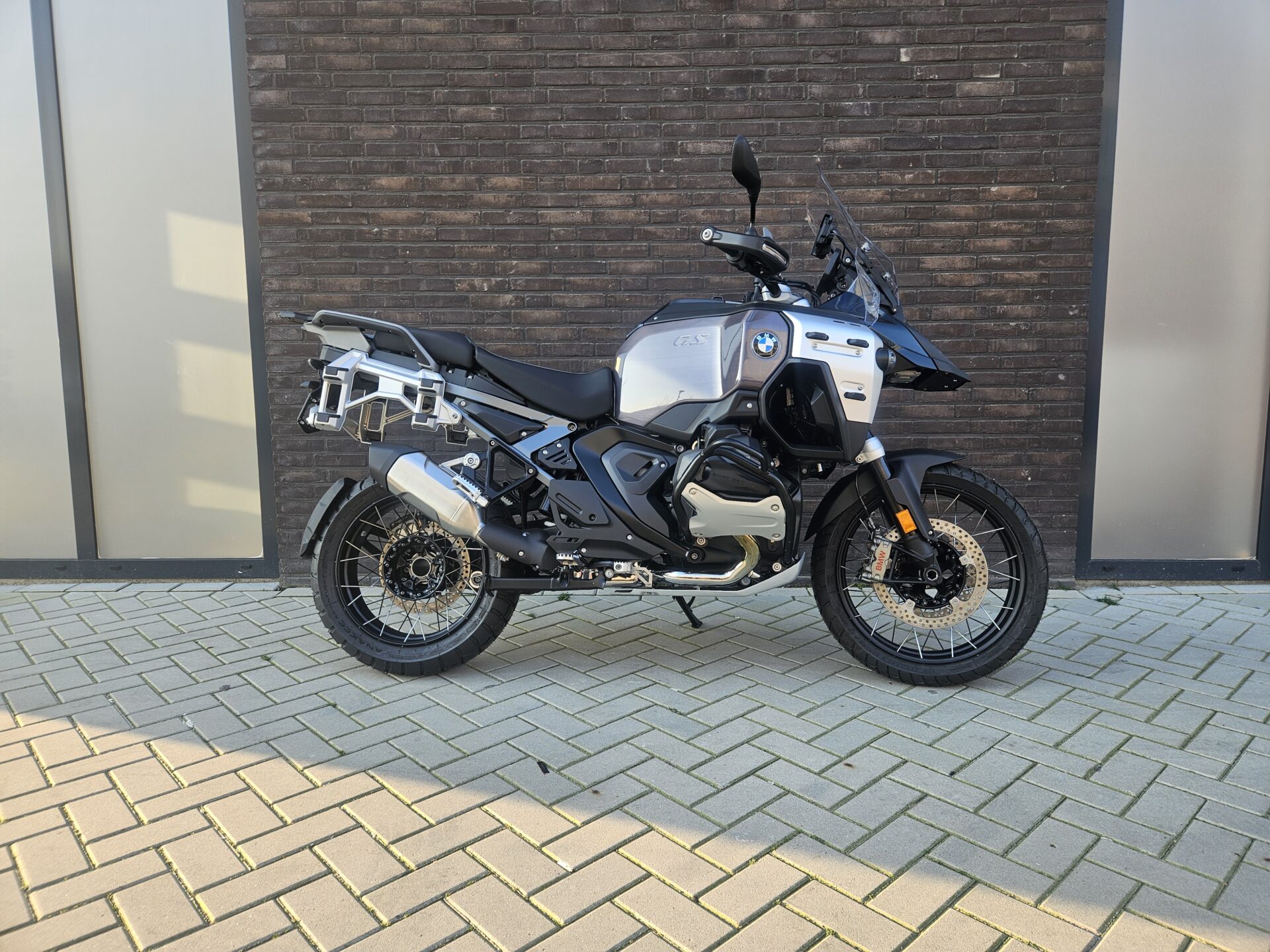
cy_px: 476
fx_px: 844
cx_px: 635
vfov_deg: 58.9
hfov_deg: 73.9
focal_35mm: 23
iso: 25
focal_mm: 5.4
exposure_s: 1/113
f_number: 1.8
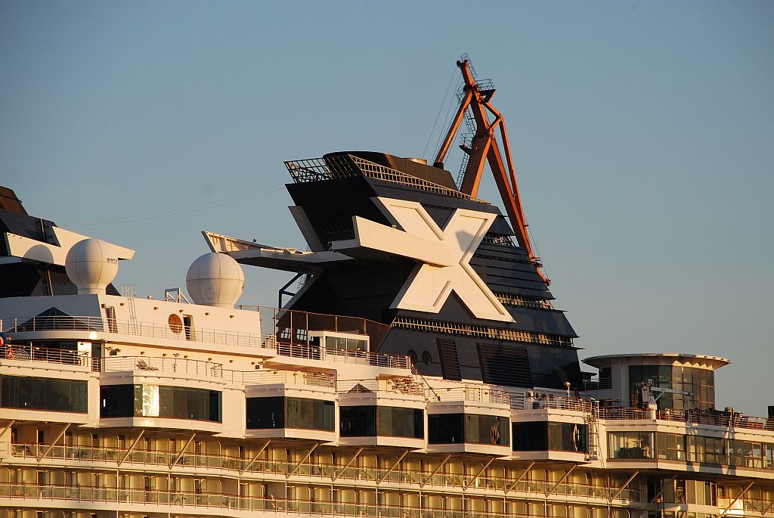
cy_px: 259
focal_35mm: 202
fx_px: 4358
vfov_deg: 6.8
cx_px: 387
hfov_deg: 10.1
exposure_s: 1/125
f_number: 8
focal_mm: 135
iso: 100
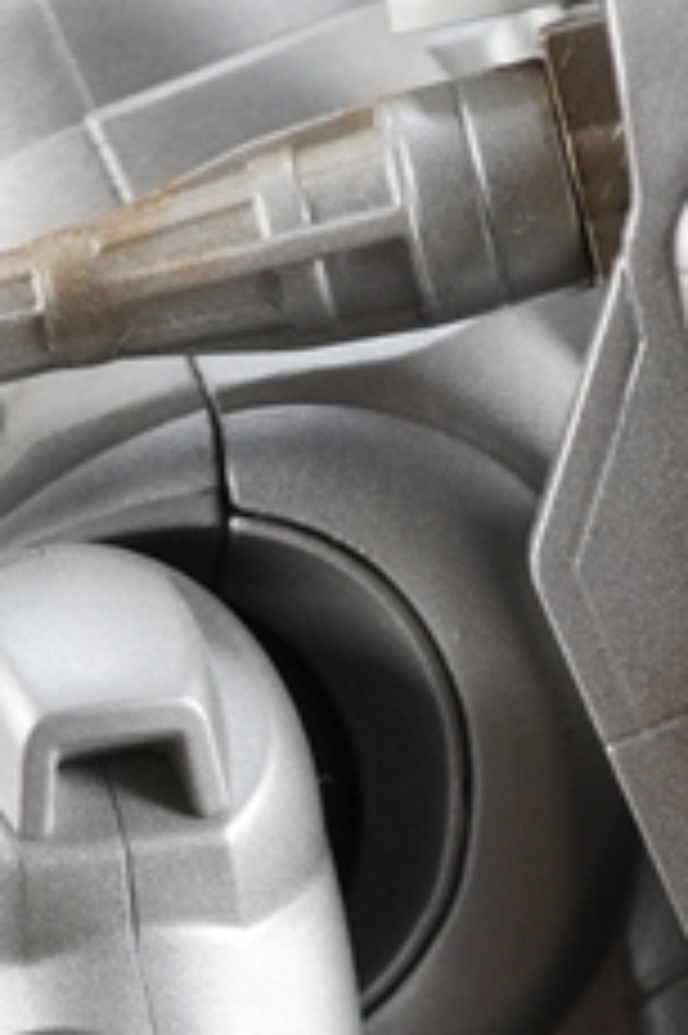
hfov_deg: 5.8
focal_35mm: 235
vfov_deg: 8.6
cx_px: 459
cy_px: 1476
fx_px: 6746
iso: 500
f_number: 4
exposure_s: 1/160
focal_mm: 30
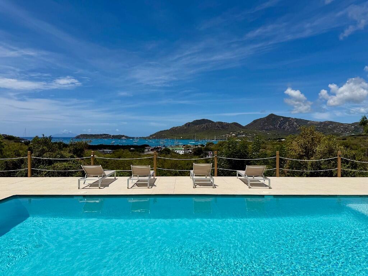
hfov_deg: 71.6
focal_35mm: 24
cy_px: 138
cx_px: 184
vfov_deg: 56.8
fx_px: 255
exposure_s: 1/11905
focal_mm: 6.76
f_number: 1.78
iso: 80
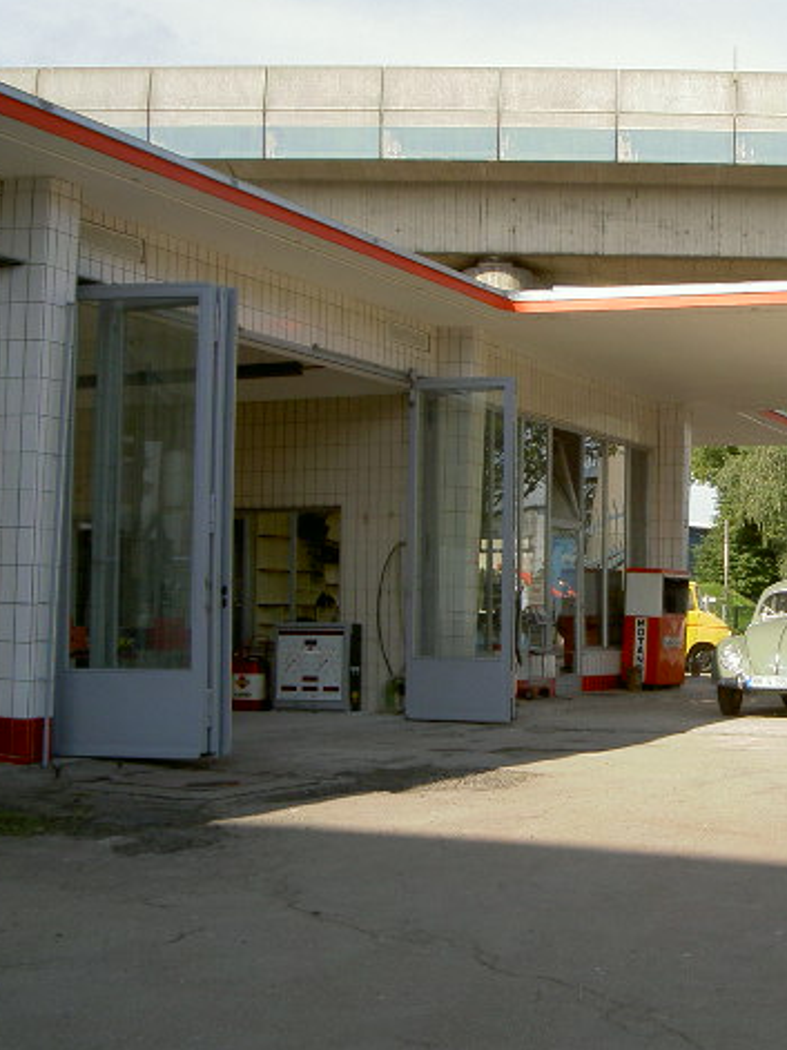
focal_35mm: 53
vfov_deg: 36.2
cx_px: 680
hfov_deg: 26.7
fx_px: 1607
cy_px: 519
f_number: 4.7
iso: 100
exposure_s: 1/435
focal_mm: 8
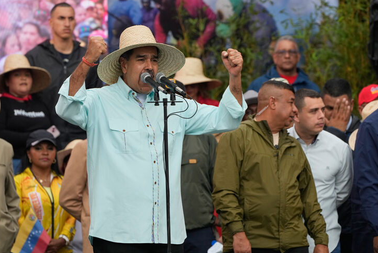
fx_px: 3540
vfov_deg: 4.1
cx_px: 185
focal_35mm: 337
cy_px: 122
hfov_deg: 6.1
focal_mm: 306
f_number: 8
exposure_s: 1/500
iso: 1250
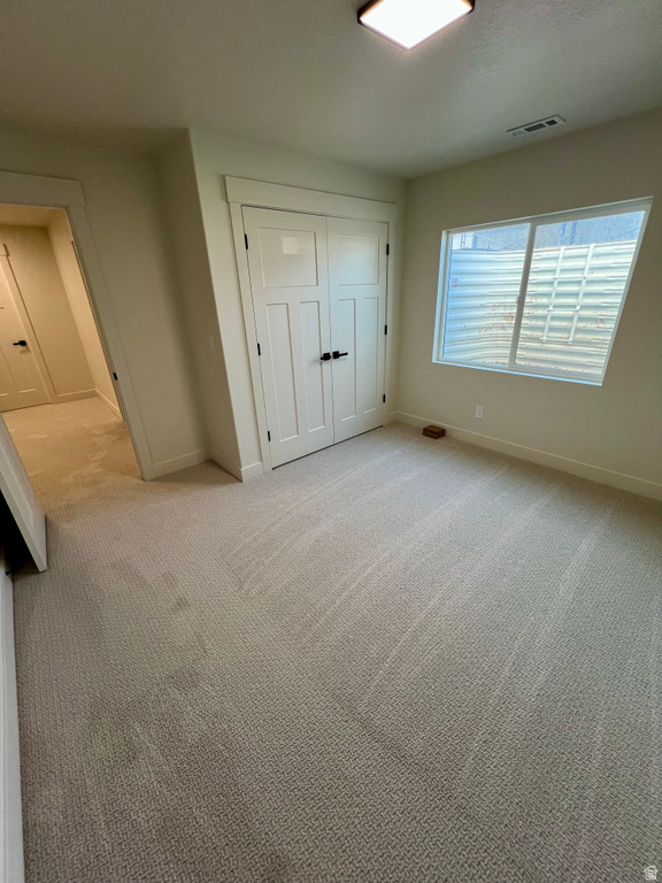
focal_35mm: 13
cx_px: 331
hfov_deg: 89.9
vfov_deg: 106.2
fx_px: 331
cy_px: 442
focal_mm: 1.57
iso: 100
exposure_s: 1/120
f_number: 1.8
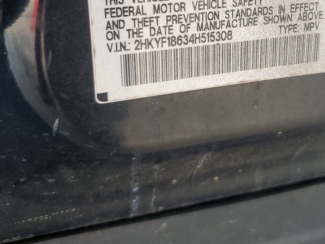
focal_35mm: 49
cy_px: 50
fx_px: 460
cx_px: 212
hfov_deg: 38.5
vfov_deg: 29.0
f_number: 1.5
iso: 91
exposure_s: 1/120
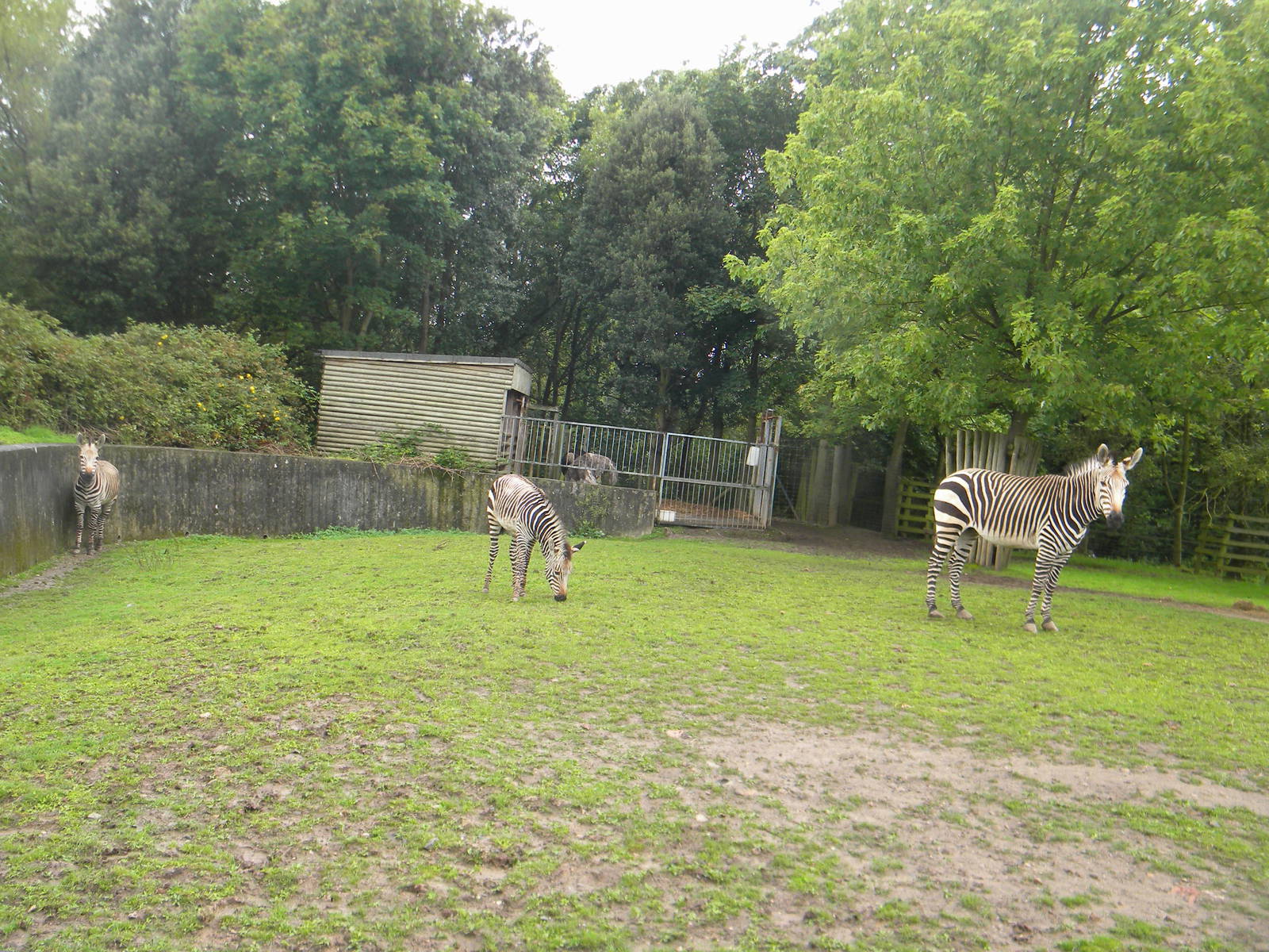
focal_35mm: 41
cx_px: 634
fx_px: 1503
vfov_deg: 35.1
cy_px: 476
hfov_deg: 45.8
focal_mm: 7.3
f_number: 3.8
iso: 100
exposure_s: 1/60
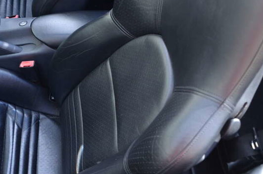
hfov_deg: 36.8
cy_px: 49
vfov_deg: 25.6
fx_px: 379
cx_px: 47
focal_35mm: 52
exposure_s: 1/125
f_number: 5.6
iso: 400
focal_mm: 18
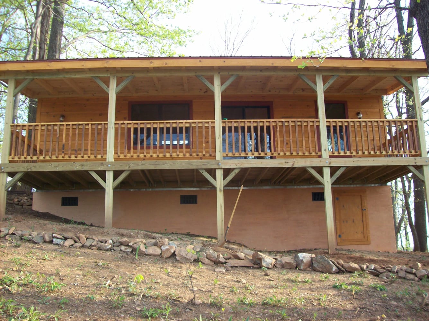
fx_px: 446
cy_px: 160
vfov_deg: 39.6
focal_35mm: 36
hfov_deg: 51.4
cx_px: 214
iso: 80
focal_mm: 6
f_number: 2.7
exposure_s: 1/166
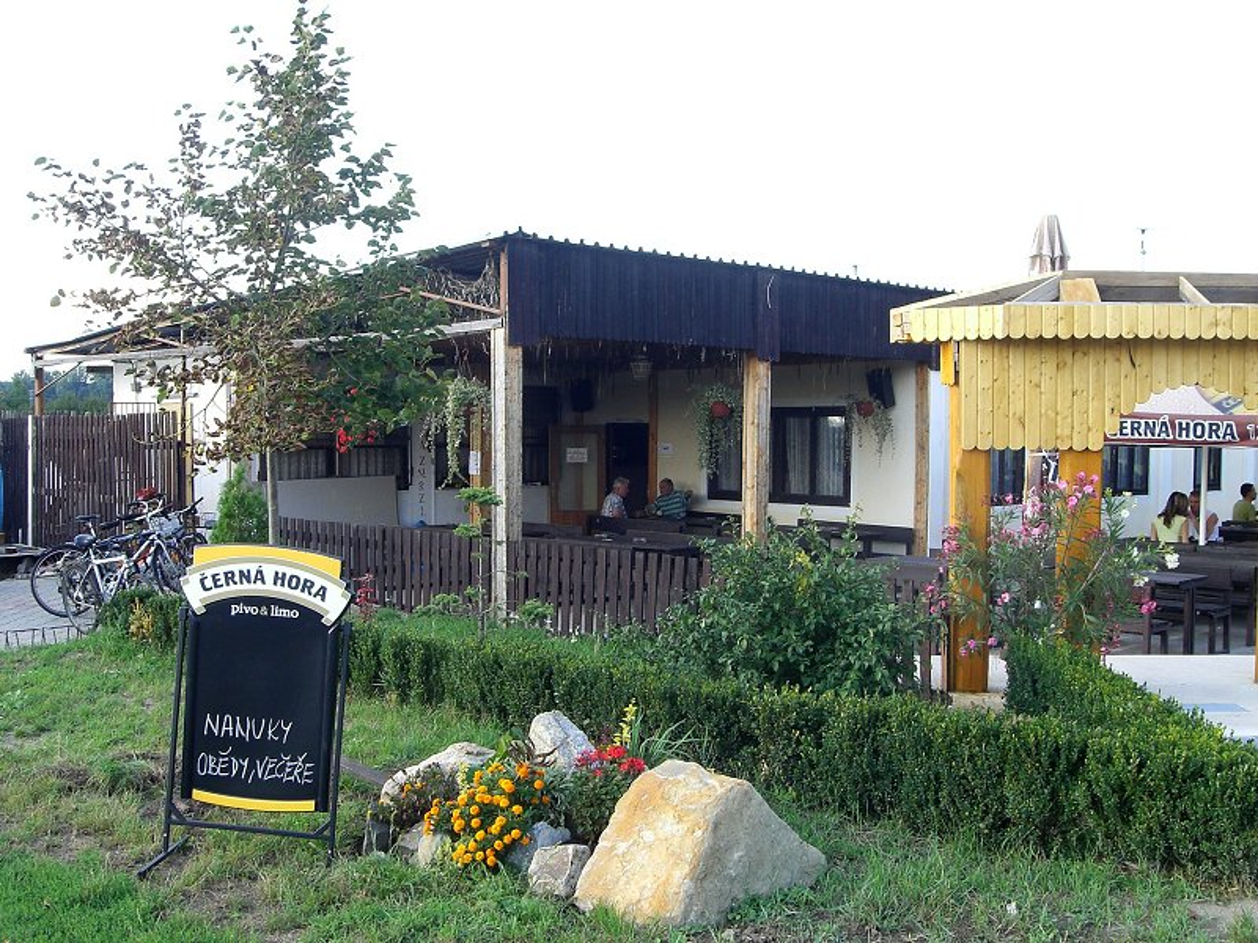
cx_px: 629
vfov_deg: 37.7
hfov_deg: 49.0
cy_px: 472
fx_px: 1381
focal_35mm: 38
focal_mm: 6.3
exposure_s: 1/60
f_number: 4.4
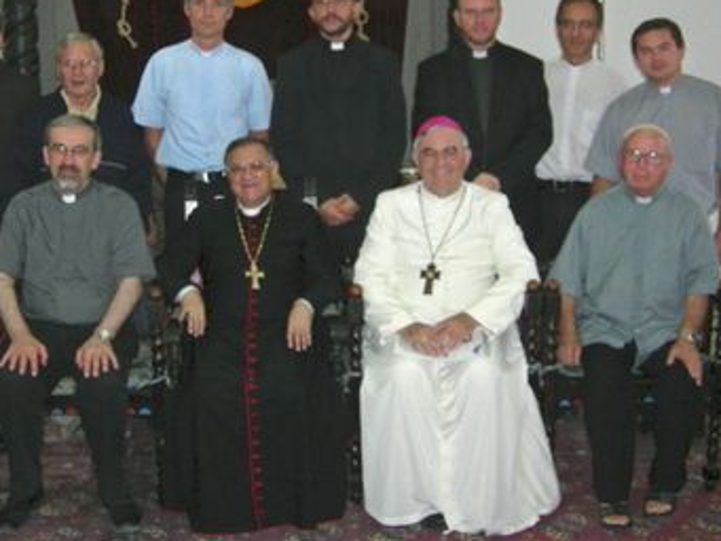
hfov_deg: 35.3
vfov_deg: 26.7
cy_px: 144
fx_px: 1125
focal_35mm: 54
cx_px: 269
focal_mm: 7.5
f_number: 3
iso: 114
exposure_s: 1/60.1
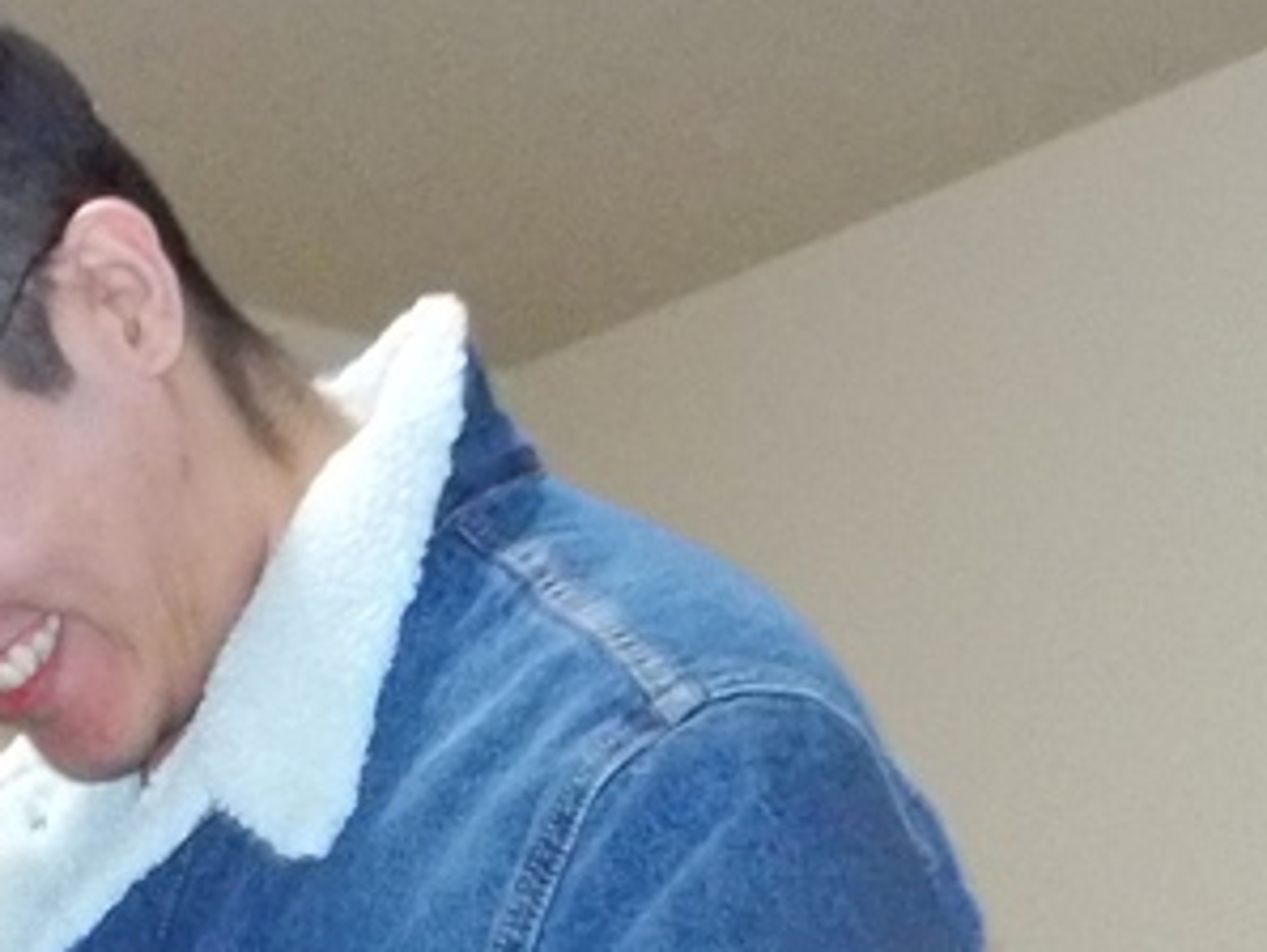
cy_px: 1220
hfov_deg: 18.6
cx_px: 395
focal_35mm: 105
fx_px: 3846
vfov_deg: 13.6
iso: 800
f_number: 3.3
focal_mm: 4.1
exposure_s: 1/20
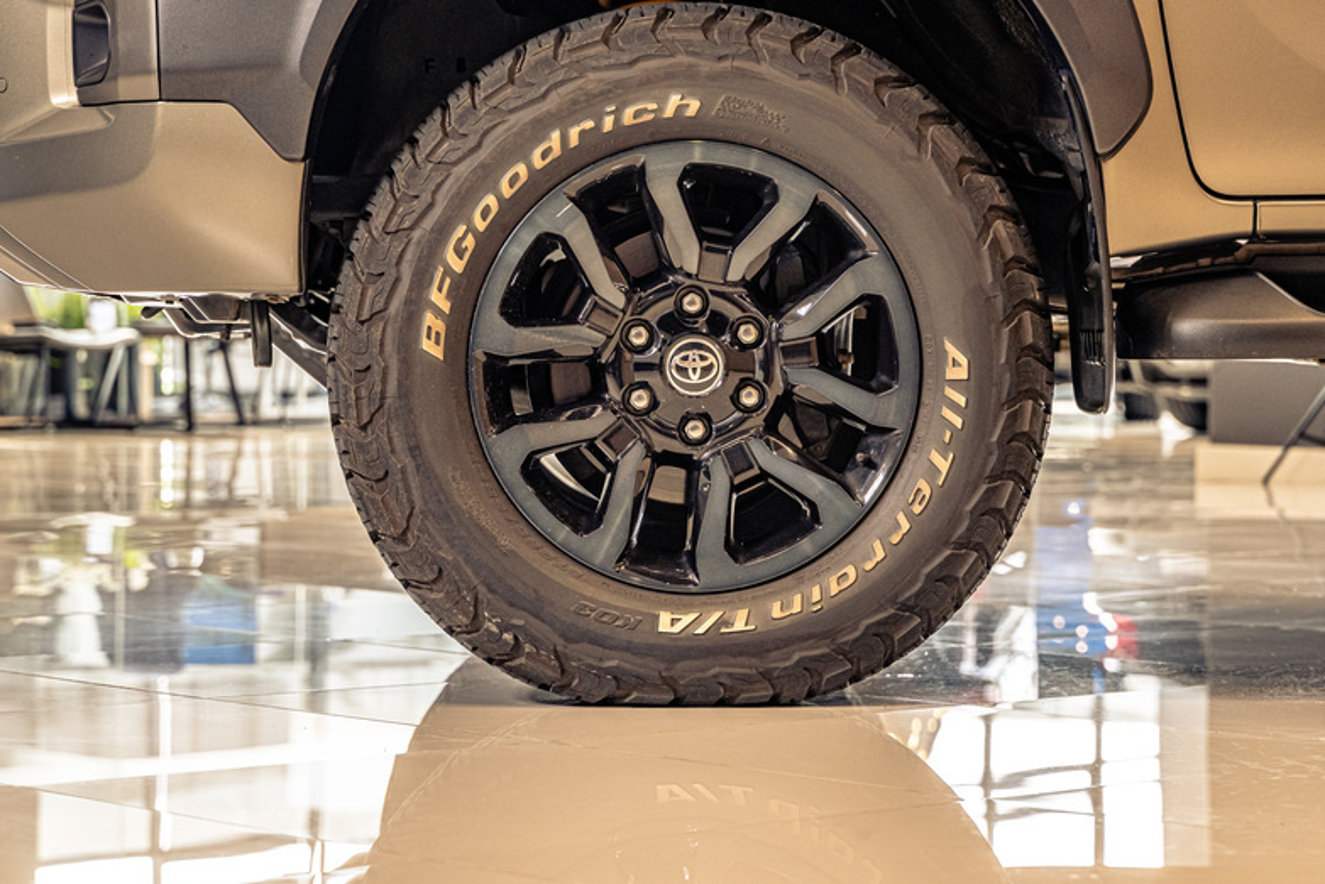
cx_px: 696
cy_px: 362
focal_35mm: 98
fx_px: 3607
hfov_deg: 20.8
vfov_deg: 14.0
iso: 640
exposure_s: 1/125
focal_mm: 75
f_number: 4.5
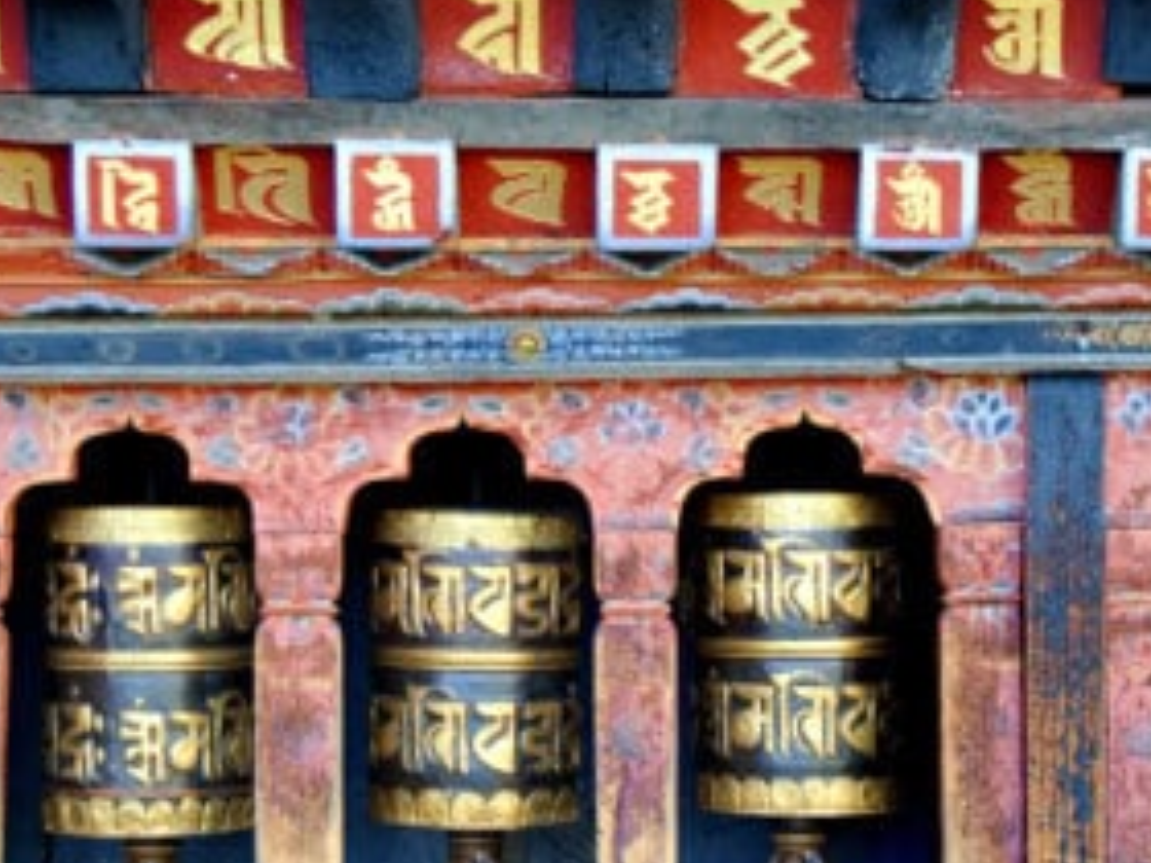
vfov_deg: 12.5
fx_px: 3957
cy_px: 436
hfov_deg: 16.5
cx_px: 635
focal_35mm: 119
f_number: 5.6
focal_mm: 48
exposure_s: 1/25
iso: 200
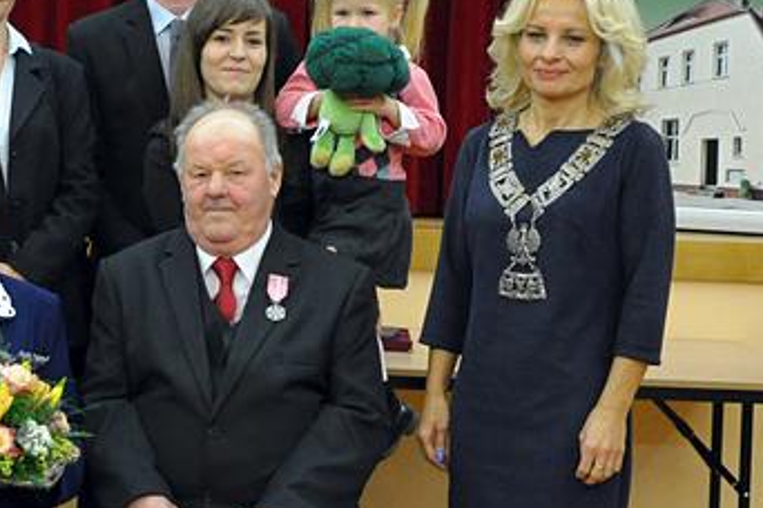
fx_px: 1976
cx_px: 36
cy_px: 364
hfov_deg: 21.2
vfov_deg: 14.6
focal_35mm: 93
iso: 2500
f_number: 5.6
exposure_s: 1/80
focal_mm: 25
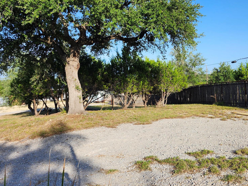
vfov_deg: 44.0
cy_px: 79
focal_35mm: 32
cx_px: 167
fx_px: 229
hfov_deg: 55.5
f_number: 1.8
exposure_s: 1/973
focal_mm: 5.54
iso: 25
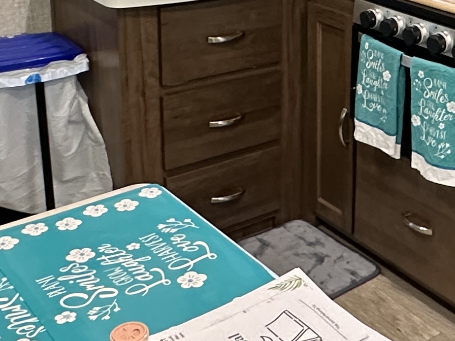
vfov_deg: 22.6
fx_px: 828
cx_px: 387
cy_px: 17
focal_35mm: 63
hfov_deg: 29.7
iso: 400
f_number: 2.2
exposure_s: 1/60
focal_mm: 2.22
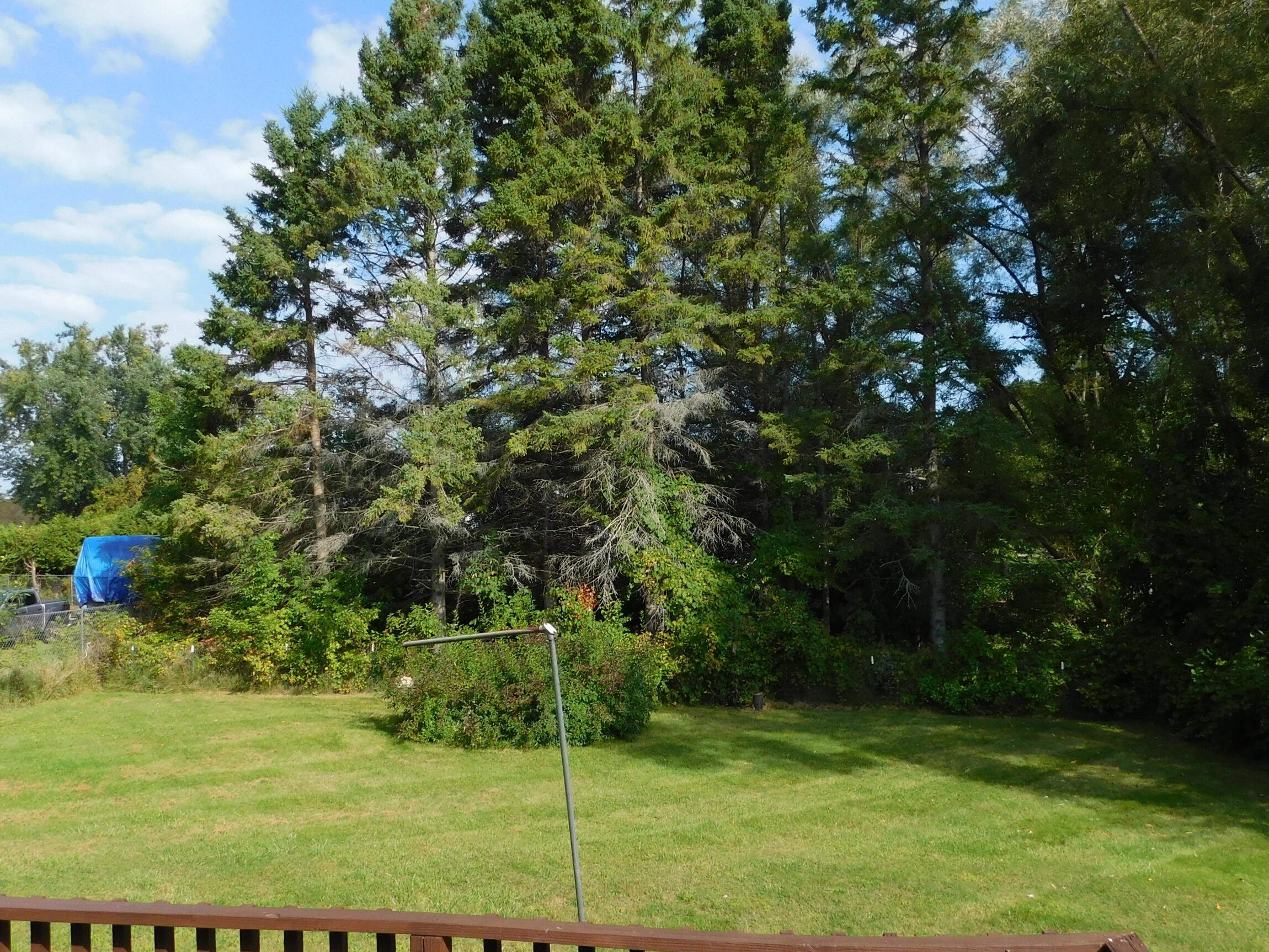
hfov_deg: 60.0
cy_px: 502
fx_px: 1100
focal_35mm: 30
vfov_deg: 46.8
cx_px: 616
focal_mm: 4
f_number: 3
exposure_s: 1/1000
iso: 125
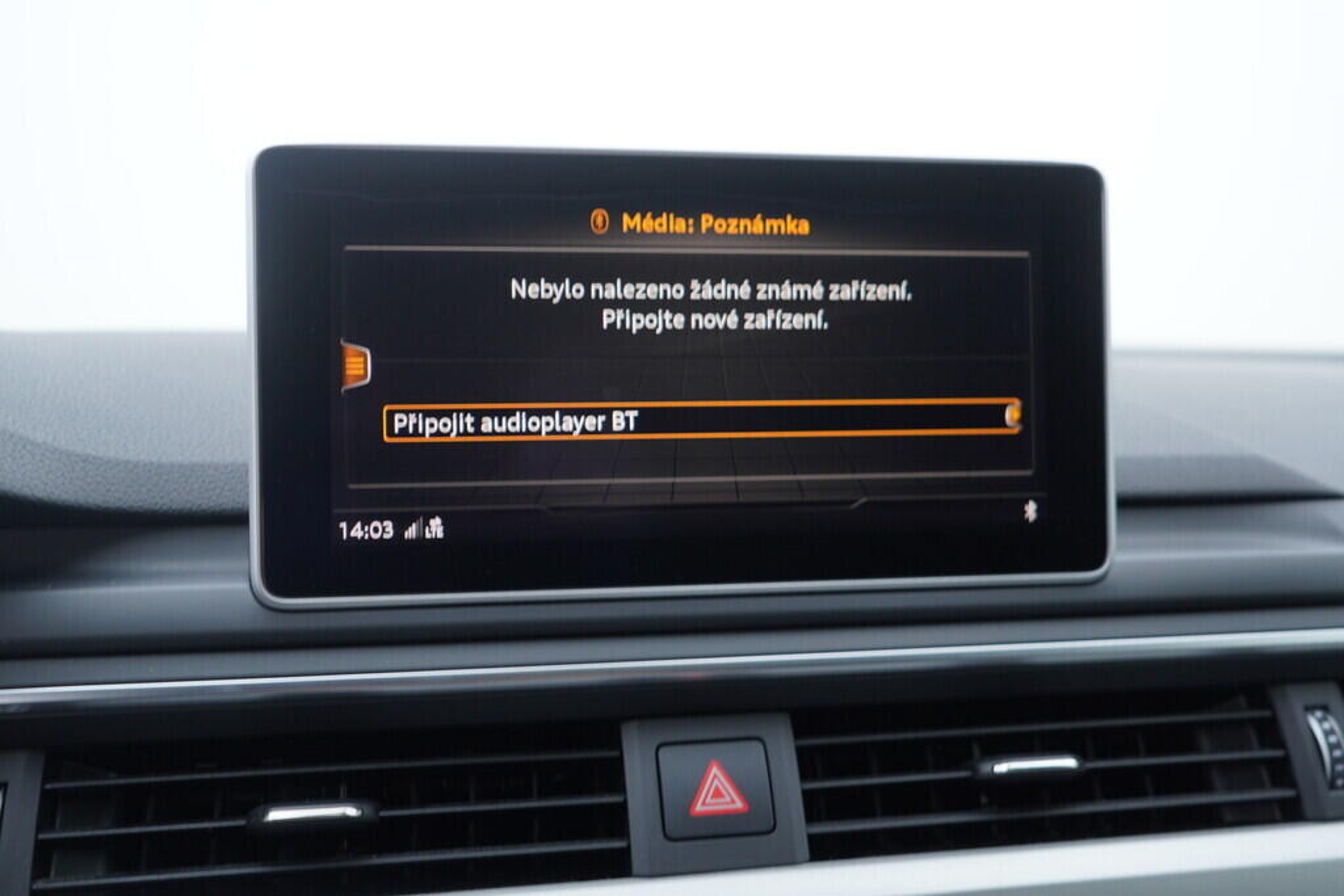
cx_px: 672
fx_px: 1344
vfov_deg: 36.9
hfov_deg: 53.1
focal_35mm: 36
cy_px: 448
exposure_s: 1/40
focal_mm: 24
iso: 125
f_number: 3.2
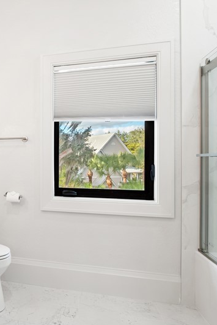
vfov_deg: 65.5
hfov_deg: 40.6
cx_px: 1
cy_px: 166
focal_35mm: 28
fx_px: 253
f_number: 7.1
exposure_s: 1/5
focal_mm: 7
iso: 200
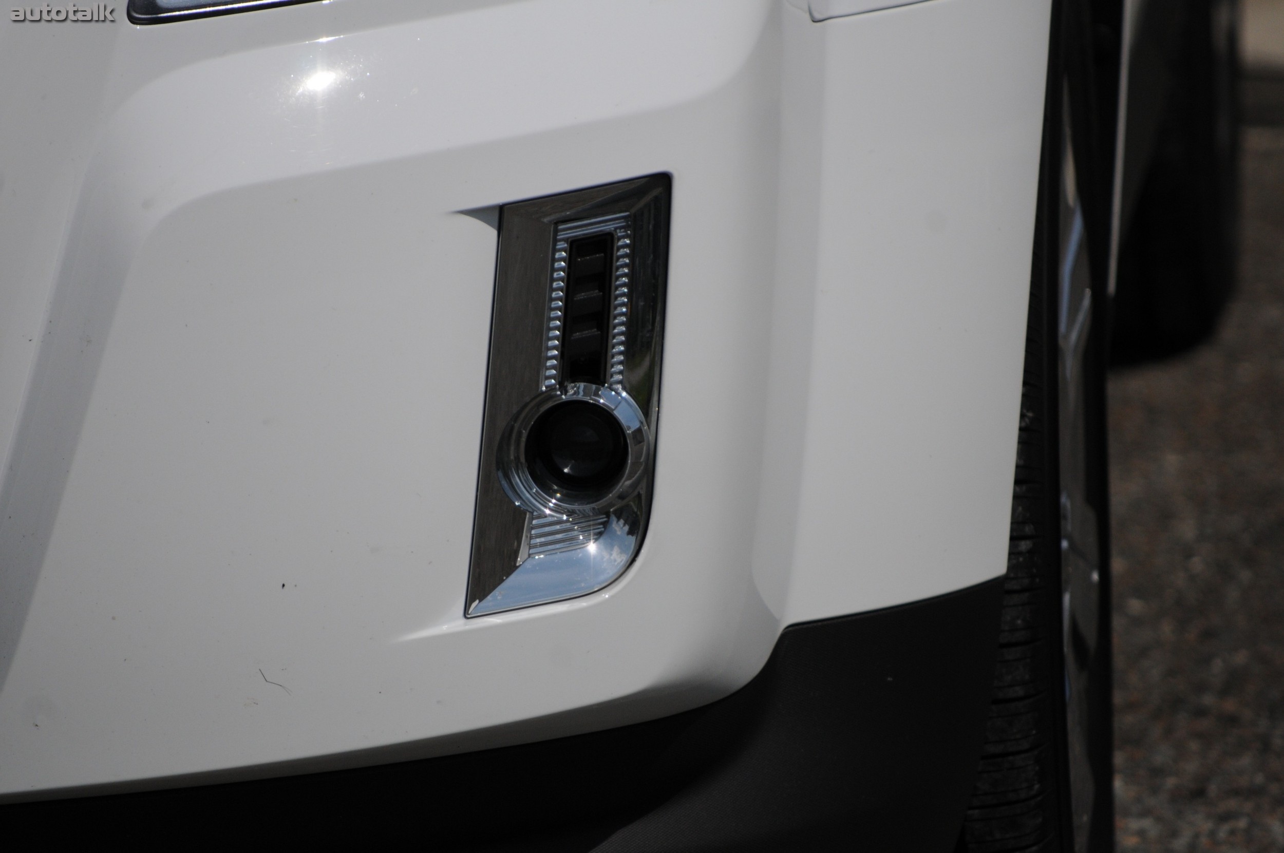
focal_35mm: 300
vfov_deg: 4.6
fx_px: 10688
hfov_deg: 6.9
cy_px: 426
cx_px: 642
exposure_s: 1/8000
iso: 500
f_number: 7.1
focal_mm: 200
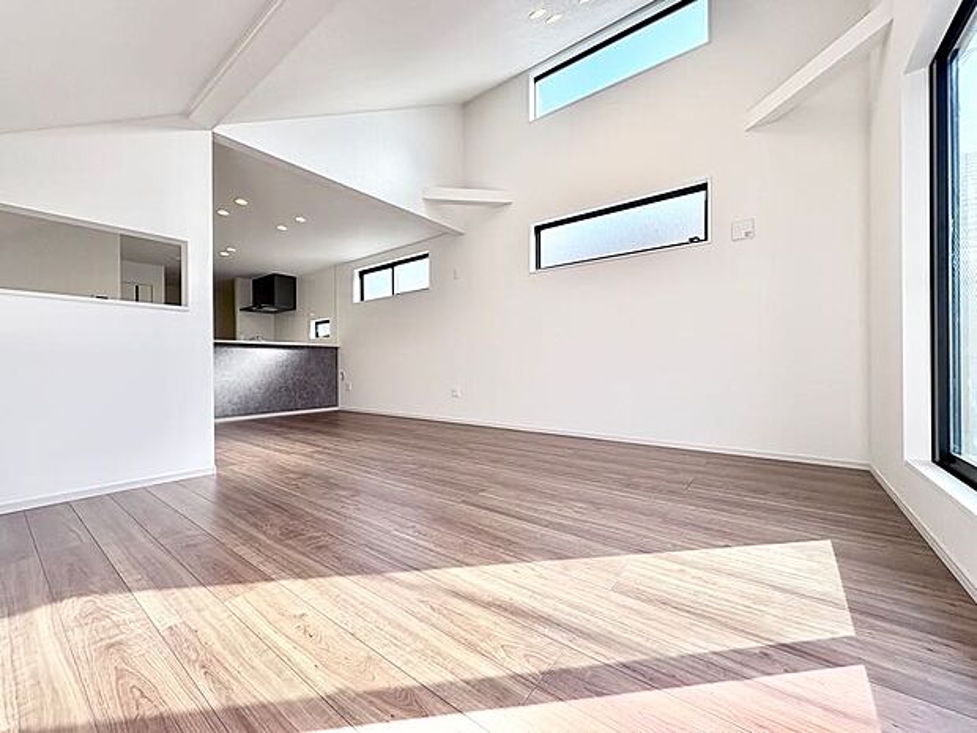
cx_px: 488
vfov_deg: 85.7
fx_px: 395
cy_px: 366
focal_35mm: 14
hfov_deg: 102.1
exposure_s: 1/294
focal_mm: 2.22
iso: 64
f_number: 2.2
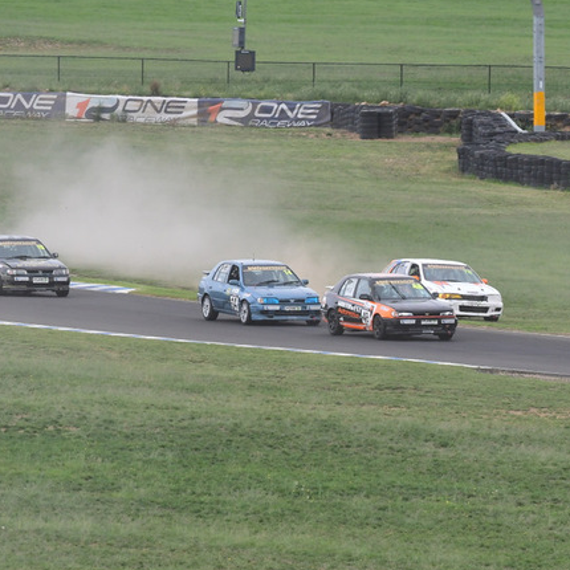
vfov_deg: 2.5
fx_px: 13246
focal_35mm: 711
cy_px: 284
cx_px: 461
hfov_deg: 2.5
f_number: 11
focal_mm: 300
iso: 800
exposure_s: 1/640
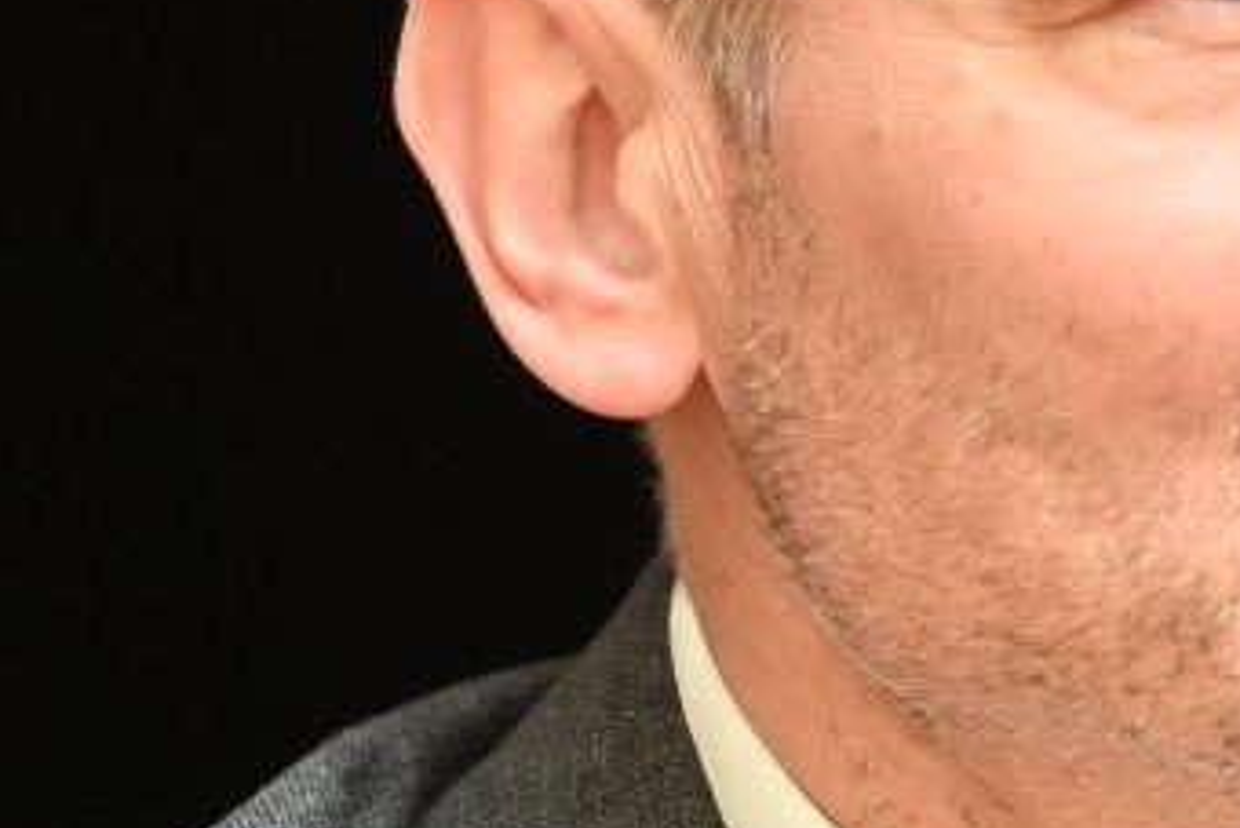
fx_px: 29564
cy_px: 514
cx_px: 1488
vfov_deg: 1.6
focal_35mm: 858
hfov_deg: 2.4
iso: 640
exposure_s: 1/400
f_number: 2.8
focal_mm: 180
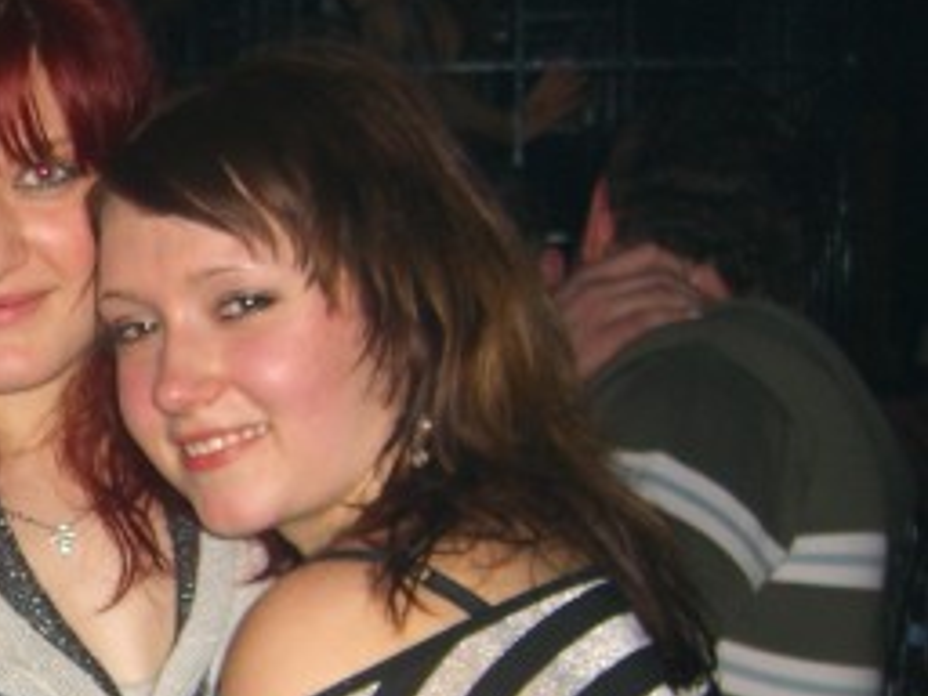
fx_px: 2386
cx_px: -152
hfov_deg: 20.7
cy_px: 558
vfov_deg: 16.5
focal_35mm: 89
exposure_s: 1/60
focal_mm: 7.9
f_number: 2.8
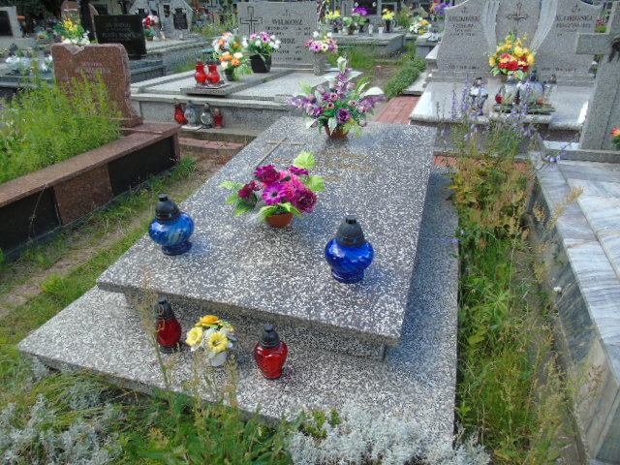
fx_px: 448
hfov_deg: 69.4
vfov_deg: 54.9
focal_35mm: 25
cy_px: 232
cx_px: 310
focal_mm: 4.4
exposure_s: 1/160
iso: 80
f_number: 3.4
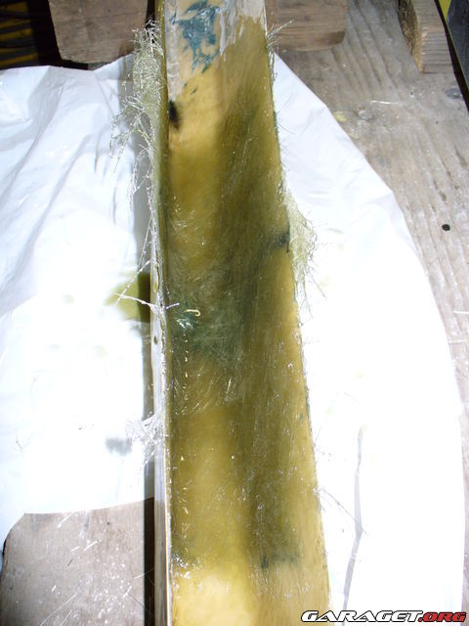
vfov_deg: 50.1
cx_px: 234
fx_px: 668
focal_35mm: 37
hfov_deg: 38.7
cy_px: 313
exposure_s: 1/30
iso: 100
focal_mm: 6.1
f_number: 2.8
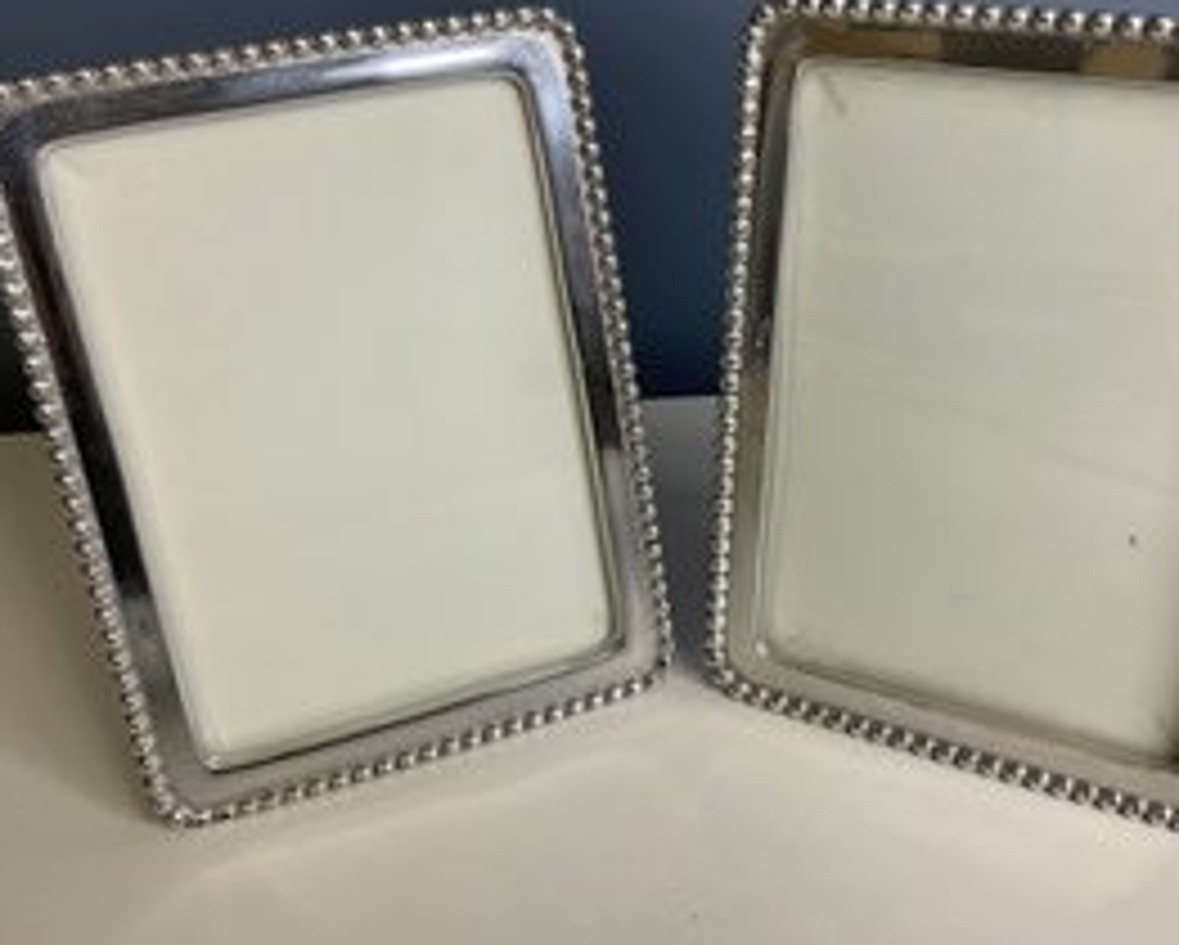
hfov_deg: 48.9
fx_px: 1292
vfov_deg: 40.0
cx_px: 677
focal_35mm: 37
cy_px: 380
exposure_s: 1/120
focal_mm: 3
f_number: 1.8
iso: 25
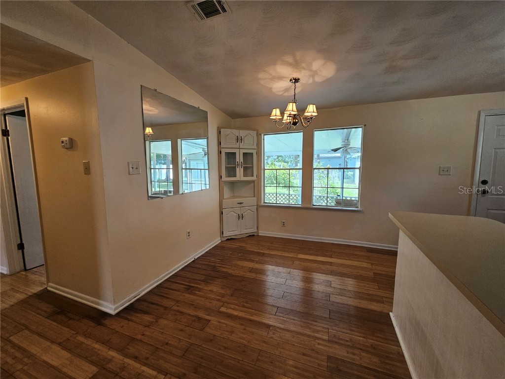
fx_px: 190
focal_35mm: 13
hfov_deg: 106.2
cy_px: 190
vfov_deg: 89.9
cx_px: 252
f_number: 2.2
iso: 64
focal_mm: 2.2
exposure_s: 1/60
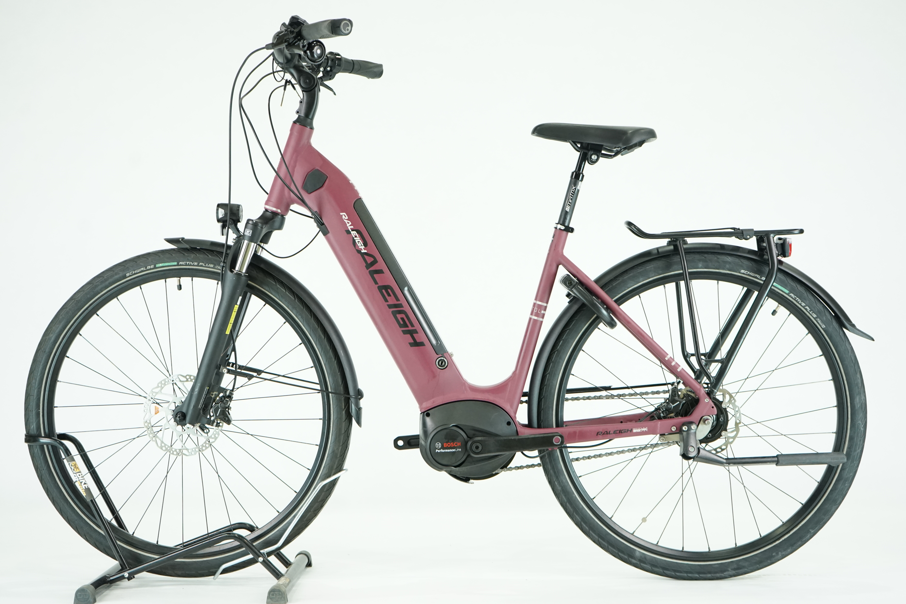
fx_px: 1283
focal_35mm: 51
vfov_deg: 26.5
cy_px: 302
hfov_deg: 38.9
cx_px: 453
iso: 2000
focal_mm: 51
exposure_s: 1/200
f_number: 5
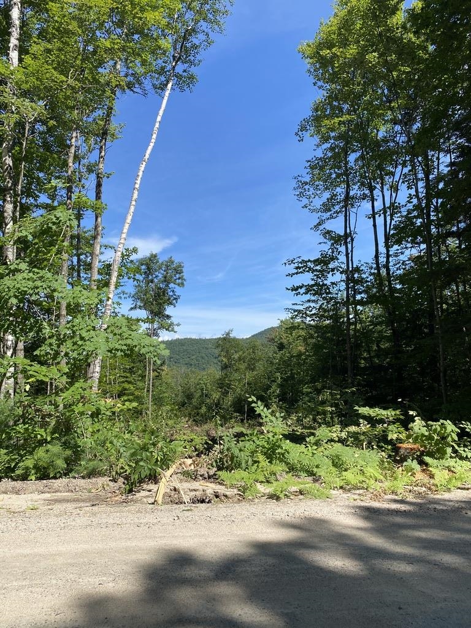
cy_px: 314
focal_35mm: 26
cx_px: 236
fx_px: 472
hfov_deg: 53.1
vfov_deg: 67.3
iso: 32
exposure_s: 1/2222
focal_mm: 4.25
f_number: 1.8
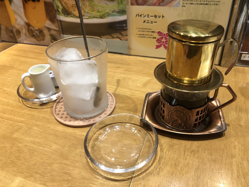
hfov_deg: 63.4
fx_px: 201
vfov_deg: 49.7
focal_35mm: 28
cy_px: 94
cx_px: 124
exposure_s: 1/33
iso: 25
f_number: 1.8
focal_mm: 4
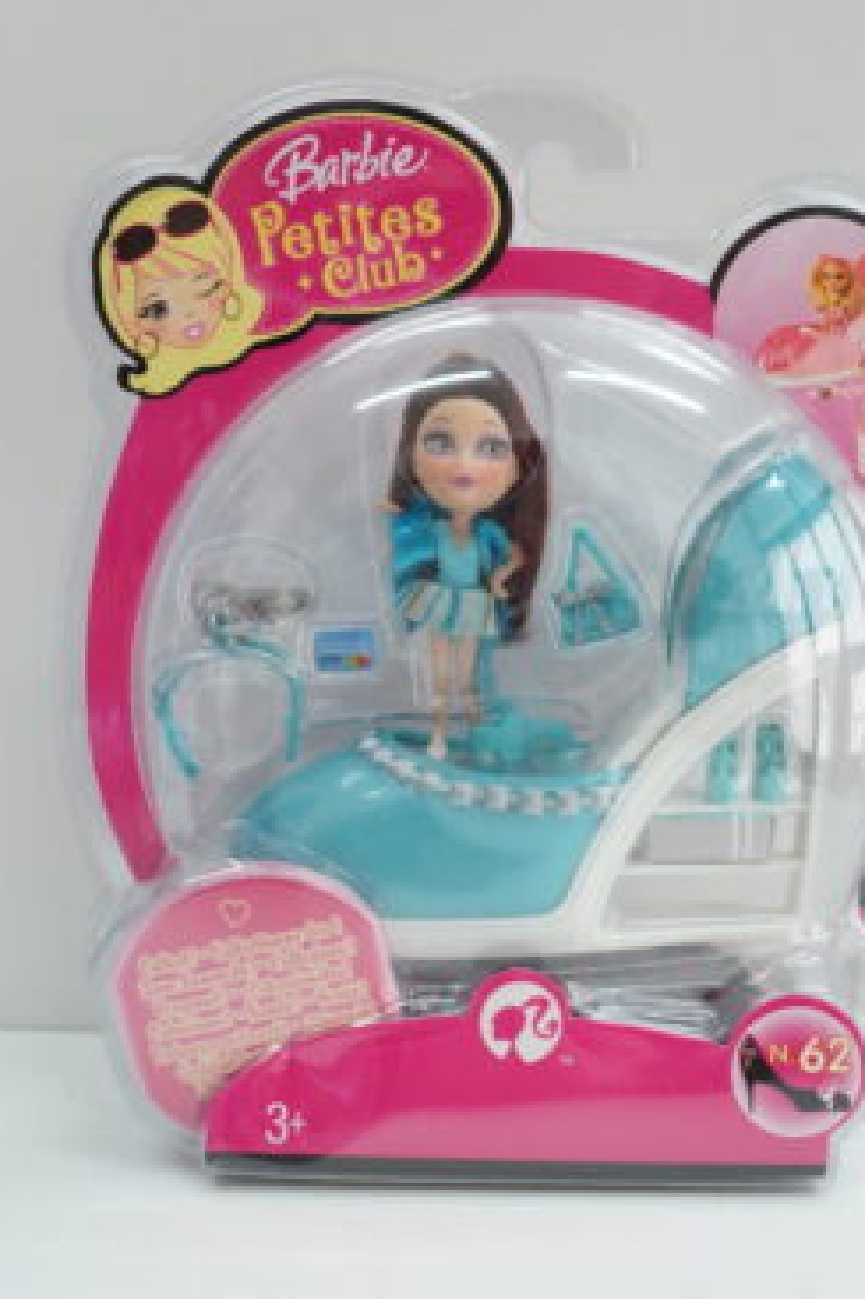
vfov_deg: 49.9
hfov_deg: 34.4
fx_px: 1393
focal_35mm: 39
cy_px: 740
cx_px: 505
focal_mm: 21
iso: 1250
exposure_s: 1/60
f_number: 5.6
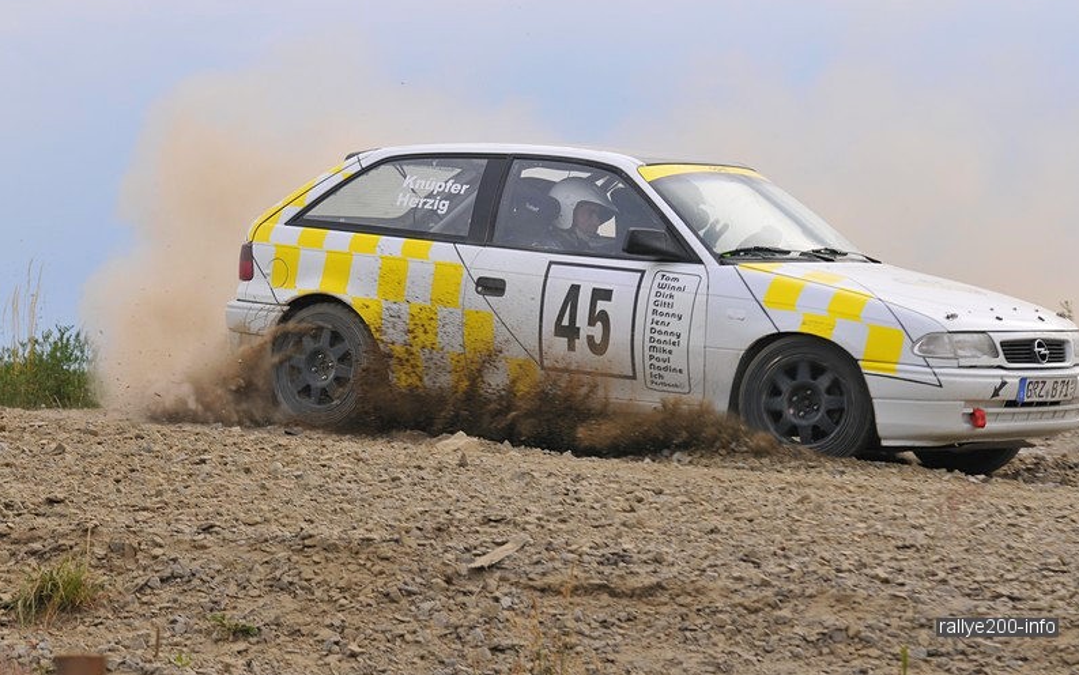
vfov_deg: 8.1
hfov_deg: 13.0
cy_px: 340
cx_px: 542
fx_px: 4750
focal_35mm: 162
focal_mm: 105
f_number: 8
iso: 200
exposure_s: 1/250
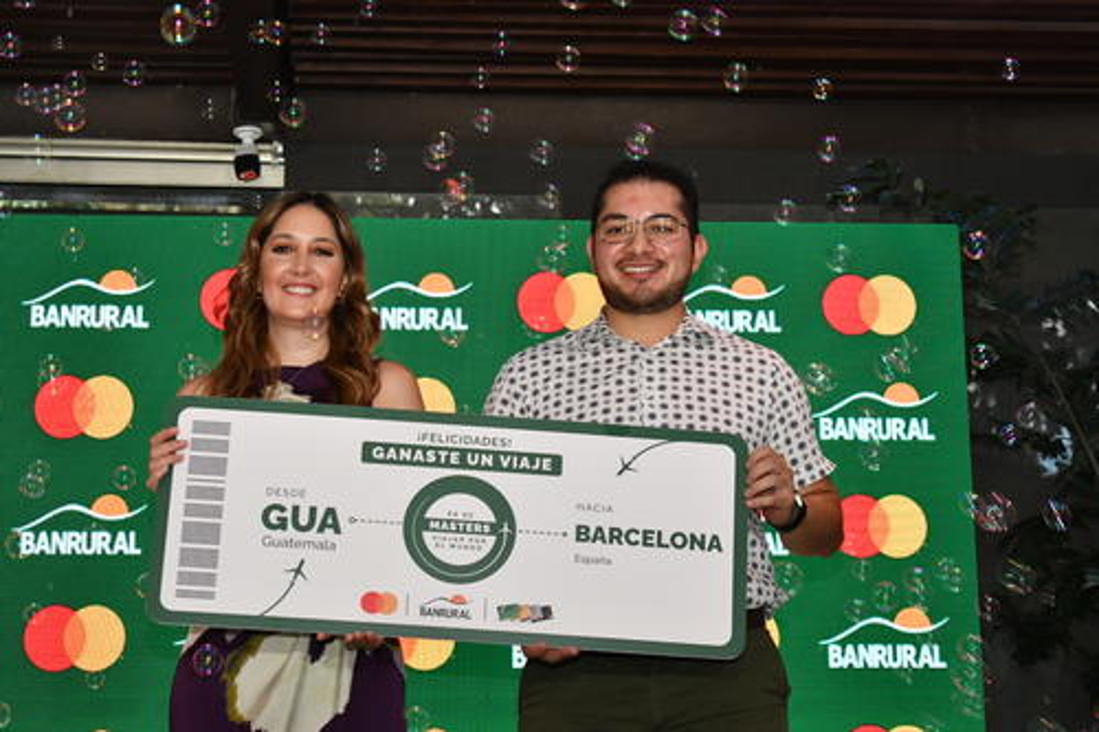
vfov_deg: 16.6
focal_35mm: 82
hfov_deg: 24.8
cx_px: 550
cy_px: 366
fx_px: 2502
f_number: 5.6
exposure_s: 1/60
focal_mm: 55
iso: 1600
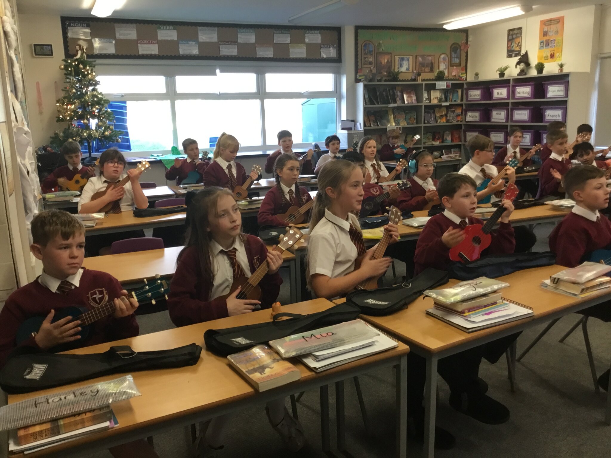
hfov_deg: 58.4
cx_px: 306
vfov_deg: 45.4
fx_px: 547
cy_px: 229
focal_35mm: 31
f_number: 2.4
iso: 80
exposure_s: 1/33
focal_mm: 3.3
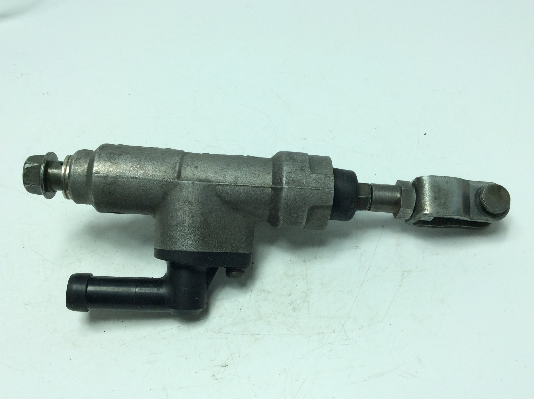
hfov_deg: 56.9
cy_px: 200
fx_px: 493
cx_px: 267
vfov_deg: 44.1
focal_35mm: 32
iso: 32
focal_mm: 3.3
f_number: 2.4
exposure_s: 1/469
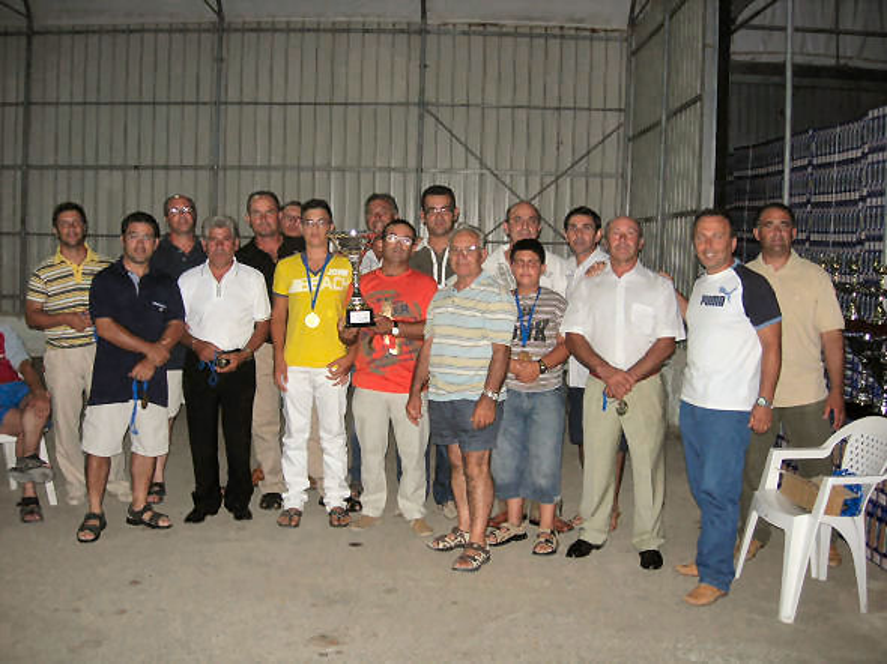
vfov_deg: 37.7
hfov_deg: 49.0
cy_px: 332
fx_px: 973
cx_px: 444
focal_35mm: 38
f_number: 2.8
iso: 96
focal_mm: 7.8
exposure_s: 1/60.1
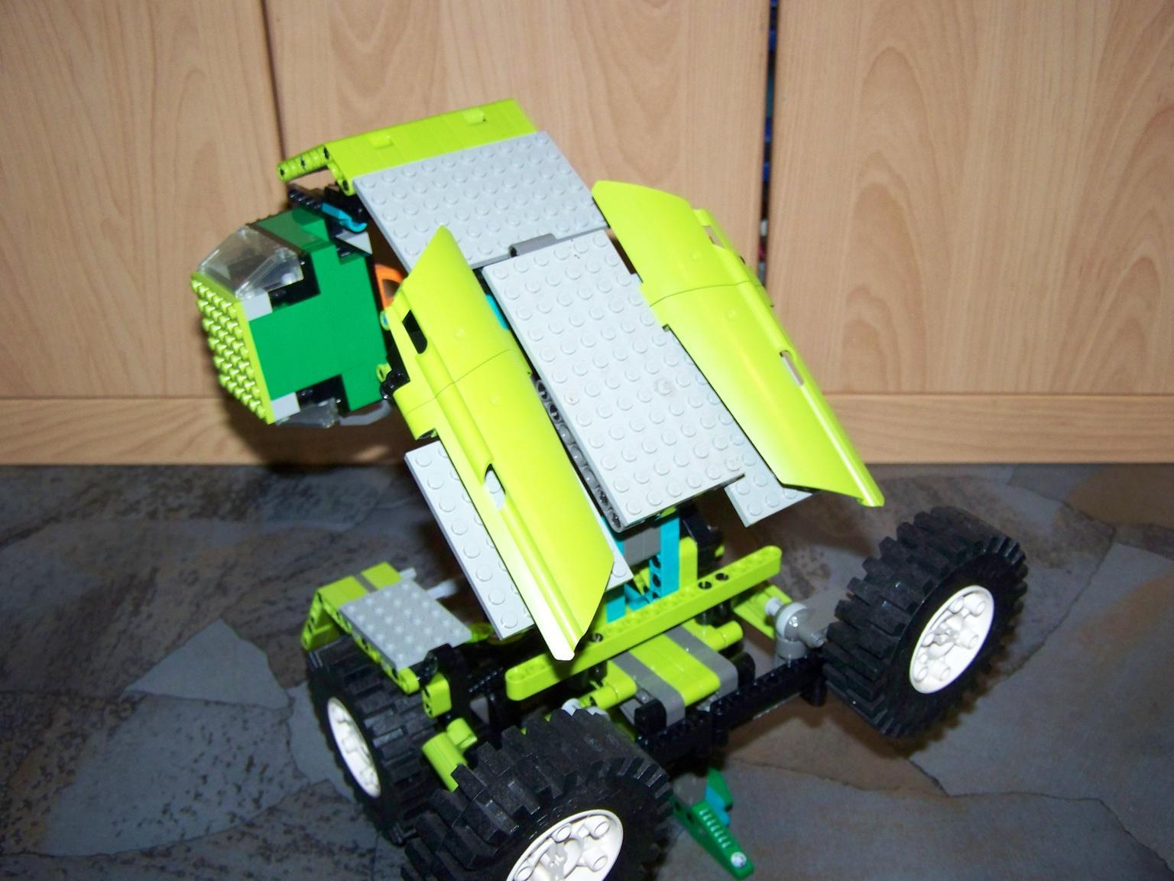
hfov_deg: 49.0
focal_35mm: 38
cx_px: 587
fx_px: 1289
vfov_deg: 37.7
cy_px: 440
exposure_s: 1/30
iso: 200
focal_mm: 6.3
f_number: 2.8
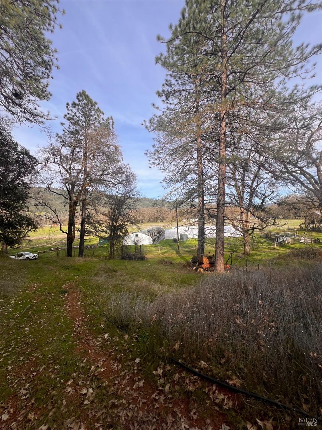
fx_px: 161
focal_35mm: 13
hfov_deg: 89.9
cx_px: 161
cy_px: 215
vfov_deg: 106.2
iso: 32
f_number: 1.8
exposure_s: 1/847
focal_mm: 1.57
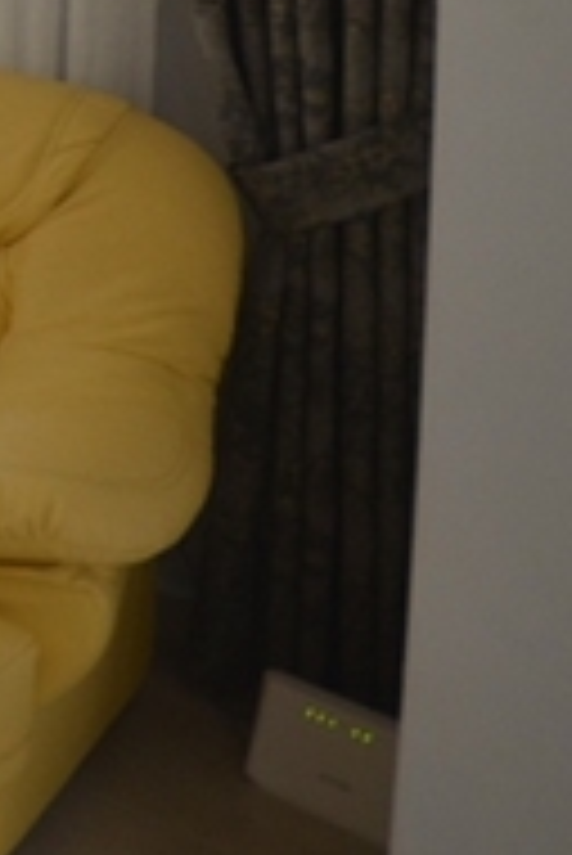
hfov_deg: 12.5
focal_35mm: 57
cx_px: -1038
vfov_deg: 30.1
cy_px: -162
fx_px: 1356
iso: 450
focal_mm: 10
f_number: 4
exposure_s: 1/60
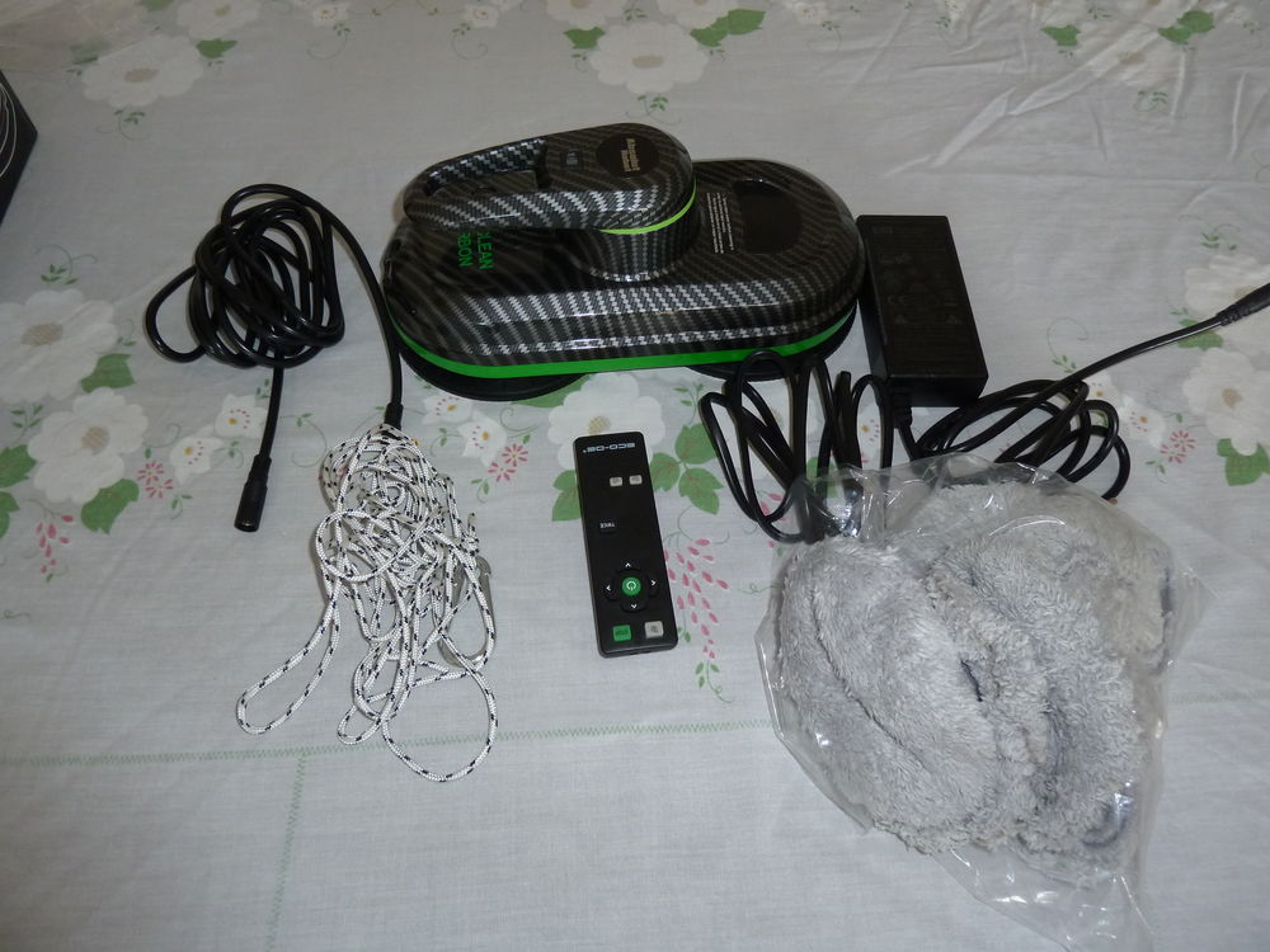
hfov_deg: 69.4
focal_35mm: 25
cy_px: 476
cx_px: 635
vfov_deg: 54.9
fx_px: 917
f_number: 3.3
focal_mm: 4.1
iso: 160
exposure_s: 1/30
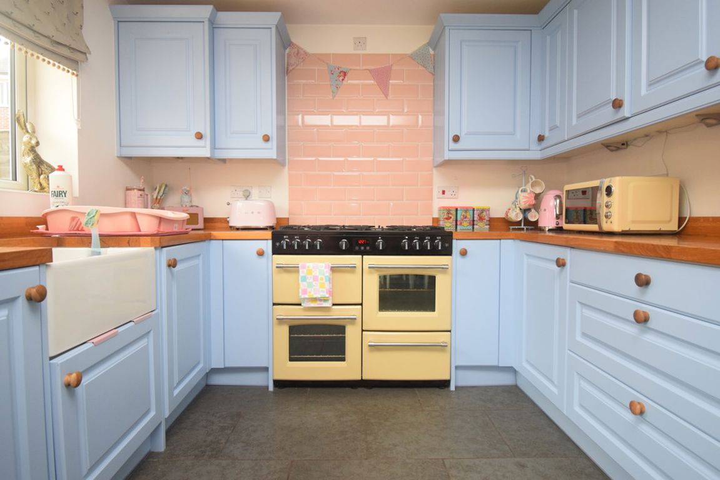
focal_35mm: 20
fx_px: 390
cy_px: 240
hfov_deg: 85.4
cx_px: 360
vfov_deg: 63.2
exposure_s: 1/60
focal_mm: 13
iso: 1600
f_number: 5
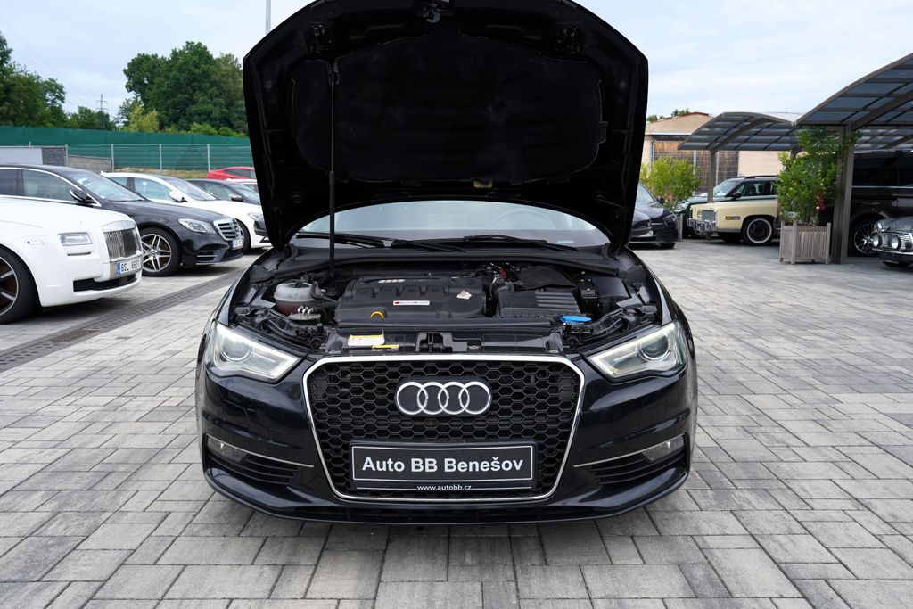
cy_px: 304
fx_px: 761
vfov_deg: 43.6
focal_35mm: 30
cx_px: 456
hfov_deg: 61.9
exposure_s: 1/200
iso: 100
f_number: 7.1
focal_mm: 30
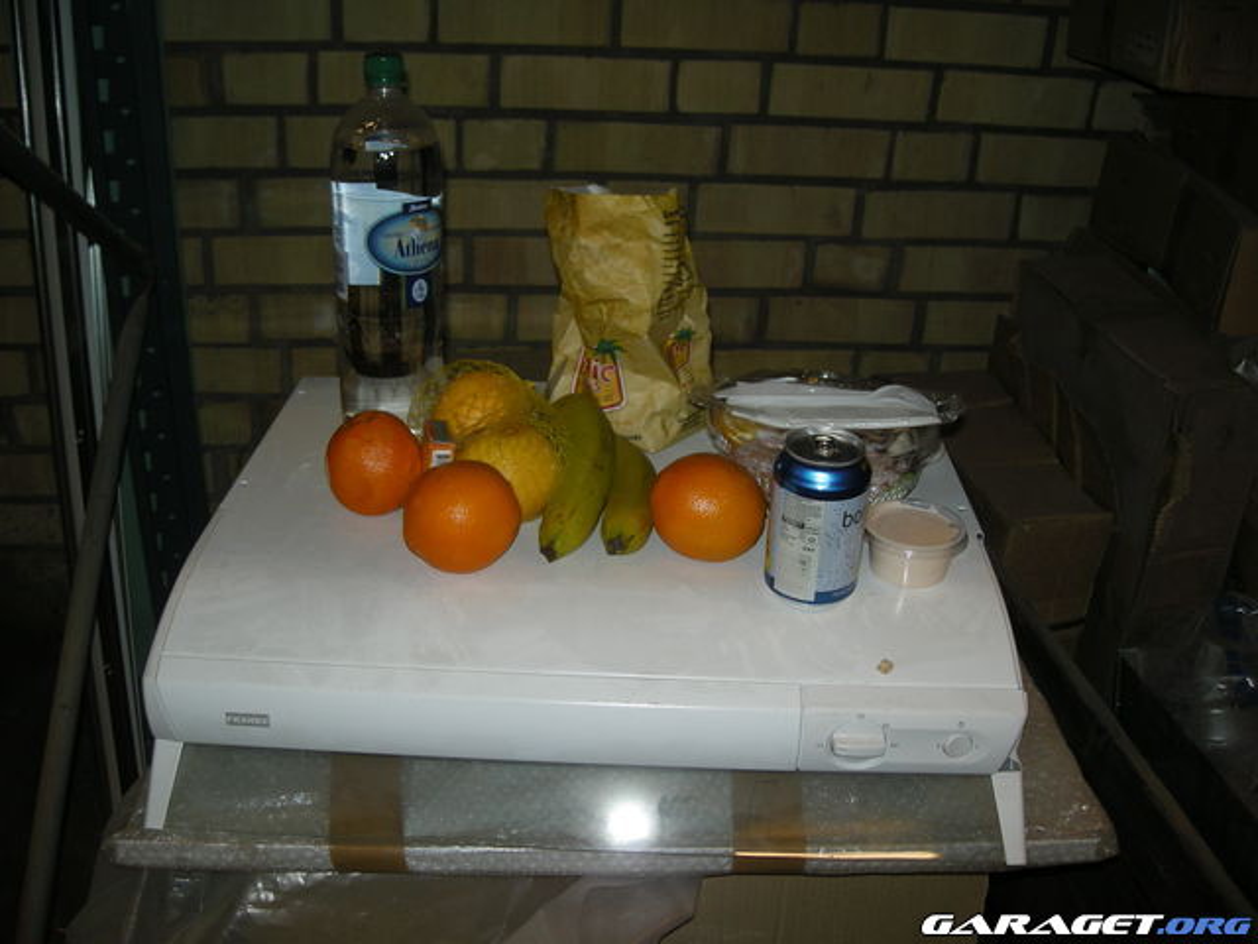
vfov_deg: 40.7
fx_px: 1272
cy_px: 472
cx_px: 629
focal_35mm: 35
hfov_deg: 52.6
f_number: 2.8
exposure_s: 1/30
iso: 50
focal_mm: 5.7
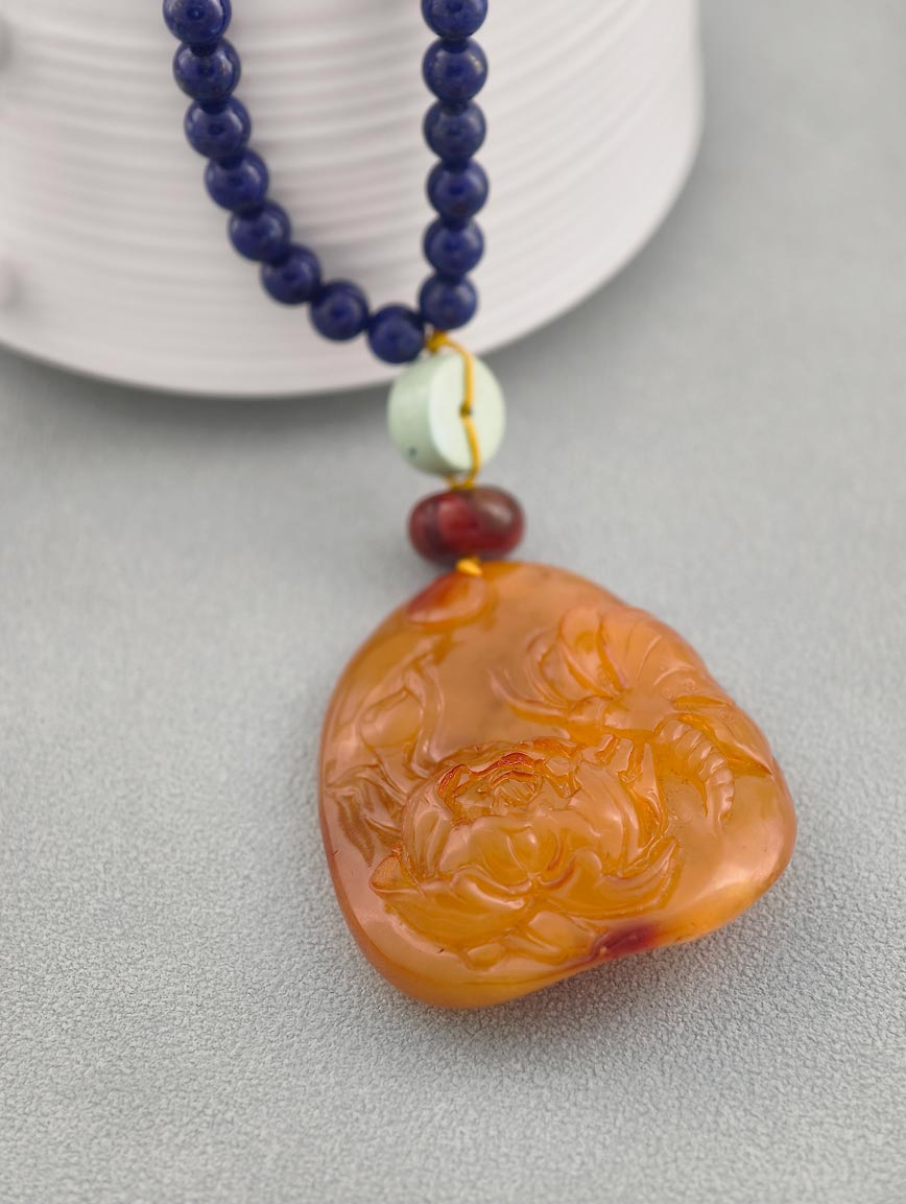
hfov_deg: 17.4
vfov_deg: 23.0
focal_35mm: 85
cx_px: 453
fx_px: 2959
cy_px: 602
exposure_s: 1/160
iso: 125
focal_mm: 22.48
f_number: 2.67
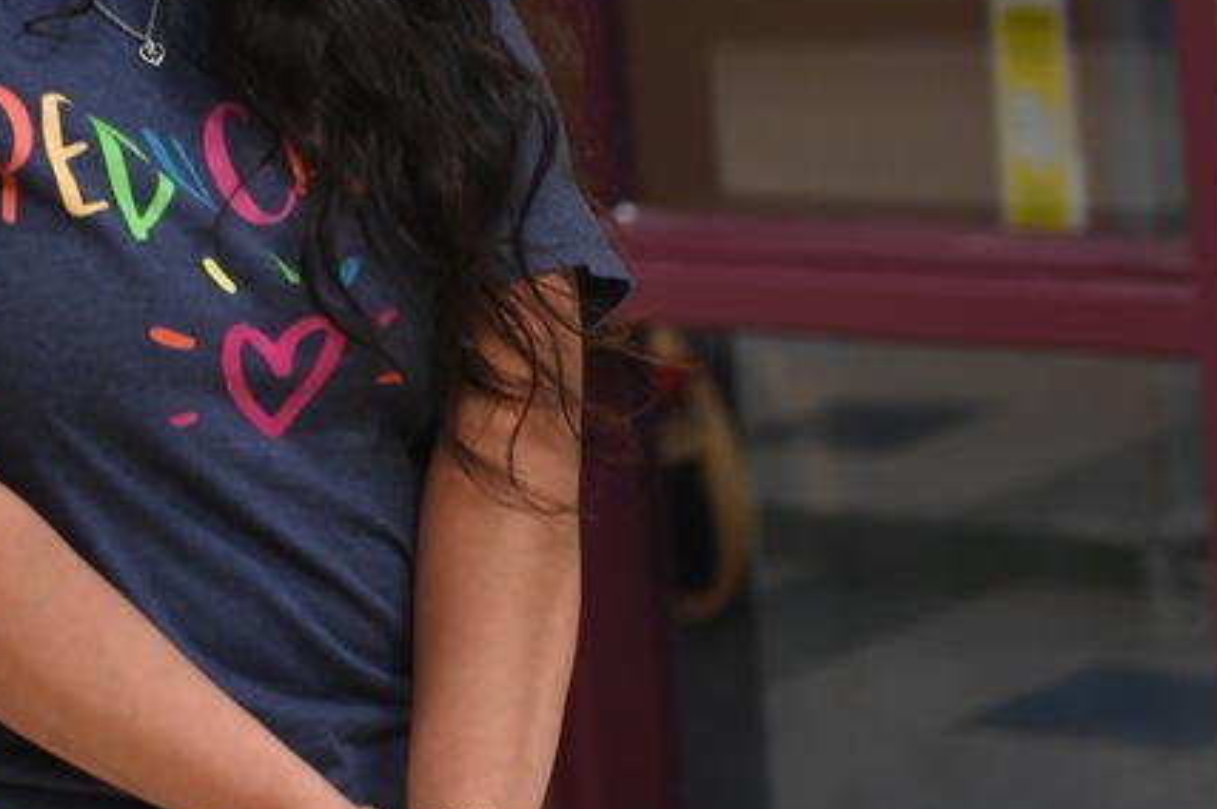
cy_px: 107
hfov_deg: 12.2
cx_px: 143
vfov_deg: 8.1
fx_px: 5675
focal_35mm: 168
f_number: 2.8
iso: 2000
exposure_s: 1/320
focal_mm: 70
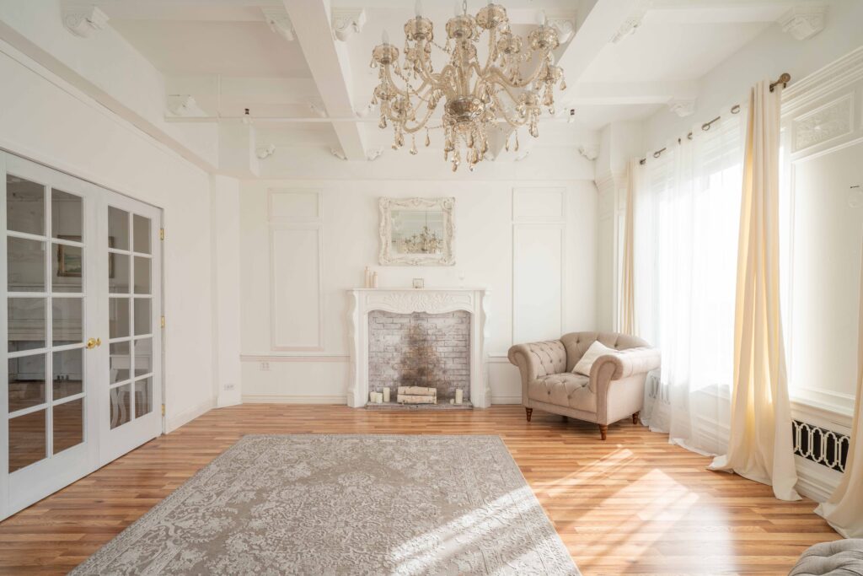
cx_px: 432
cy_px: 288
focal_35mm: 17
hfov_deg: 93.3
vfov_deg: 70.5
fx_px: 408
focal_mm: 17
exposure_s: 1/125
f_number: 7.1
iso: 250
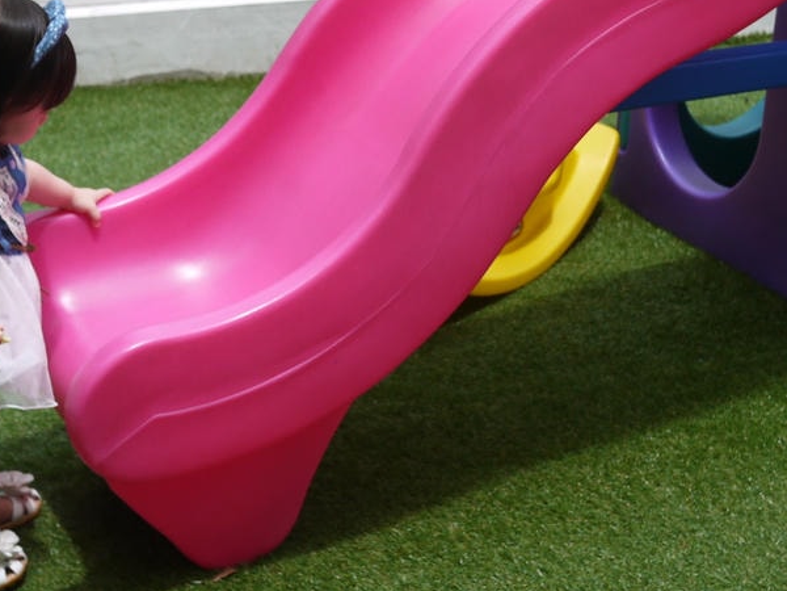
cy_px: 156
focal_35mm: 80
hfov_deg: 24.4
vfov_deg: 18.3
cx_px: 453
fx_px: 1819
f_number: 2.8
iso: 160
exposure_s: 1/2500
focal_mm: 20
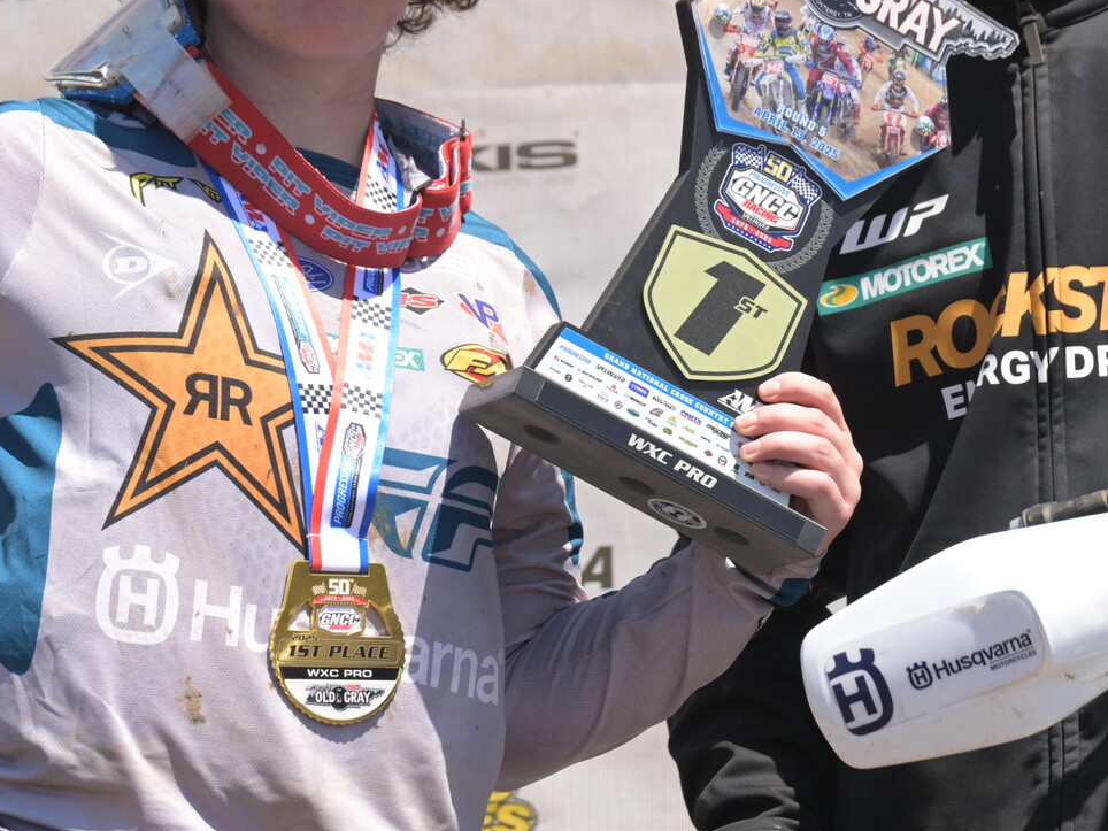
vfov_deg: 4.6
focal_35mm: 323
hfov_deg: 6.1
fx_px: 10339
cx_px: 671
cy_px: 283
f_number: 6.3
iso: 200
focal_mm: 135
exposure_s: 1/640
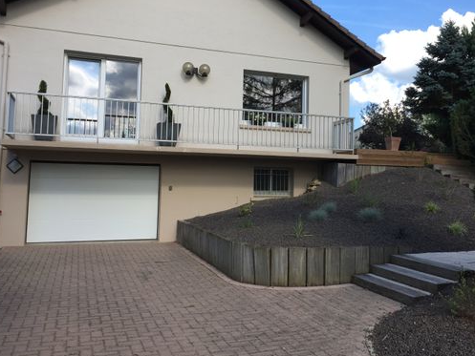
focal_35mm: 35
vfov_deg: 40.6
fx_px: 480
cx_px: 274
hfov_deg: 52.4
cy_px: 150
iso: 32
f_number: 2.2
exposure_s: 1/807
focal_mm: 4.15
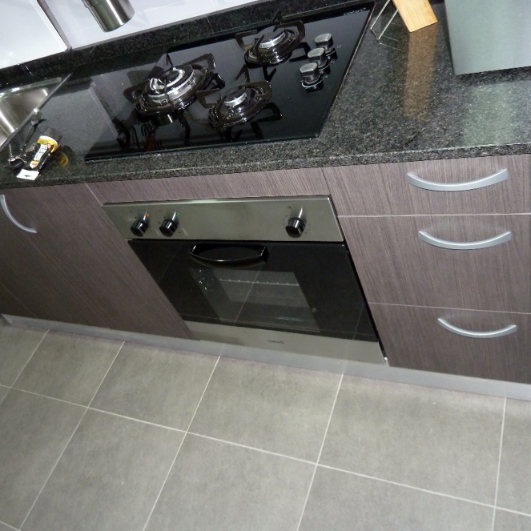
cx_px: 211
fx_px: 521
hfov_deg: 53.6
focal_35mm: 30
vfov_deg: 54.0
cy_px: 263
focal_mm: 4.1
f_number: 3.3
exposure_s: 1/30
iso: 250
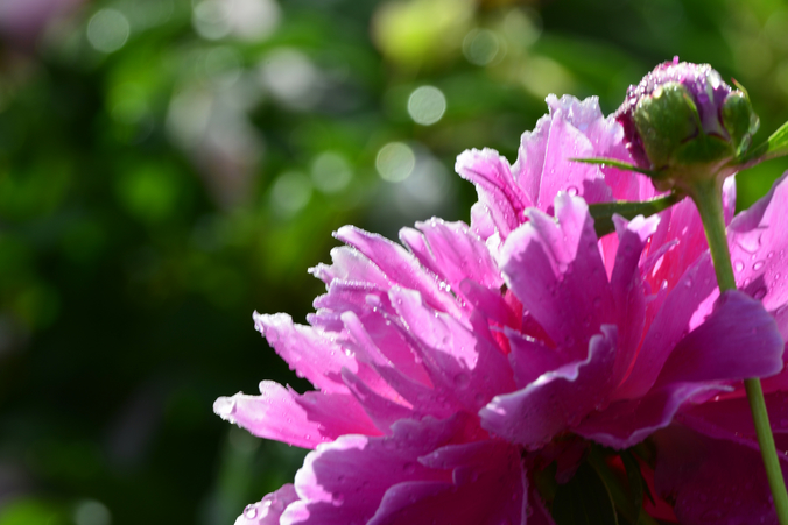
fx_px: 12960
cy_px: 379
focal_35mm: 592
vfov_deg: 2.3
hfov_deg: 3.5
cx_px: 556
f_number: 11
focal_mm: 400
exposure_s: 1/60
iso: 100
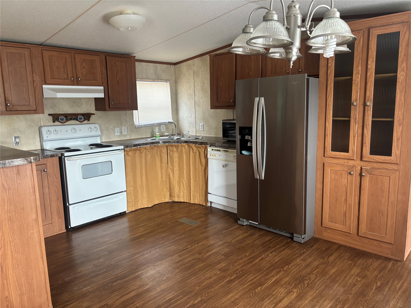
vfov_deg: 53.1
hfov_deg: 67.3
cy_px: 154
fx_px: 309
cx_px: 206
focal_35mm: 26
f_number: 1.6
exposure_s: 1/60
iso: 200
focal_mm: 5.96
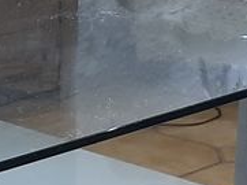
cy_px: 270
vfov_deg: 10.0
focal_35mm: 144
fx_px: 1025
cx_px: -109
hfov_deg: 13.1
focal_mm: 3.93
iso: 250
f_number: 1.7
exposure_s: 1/25
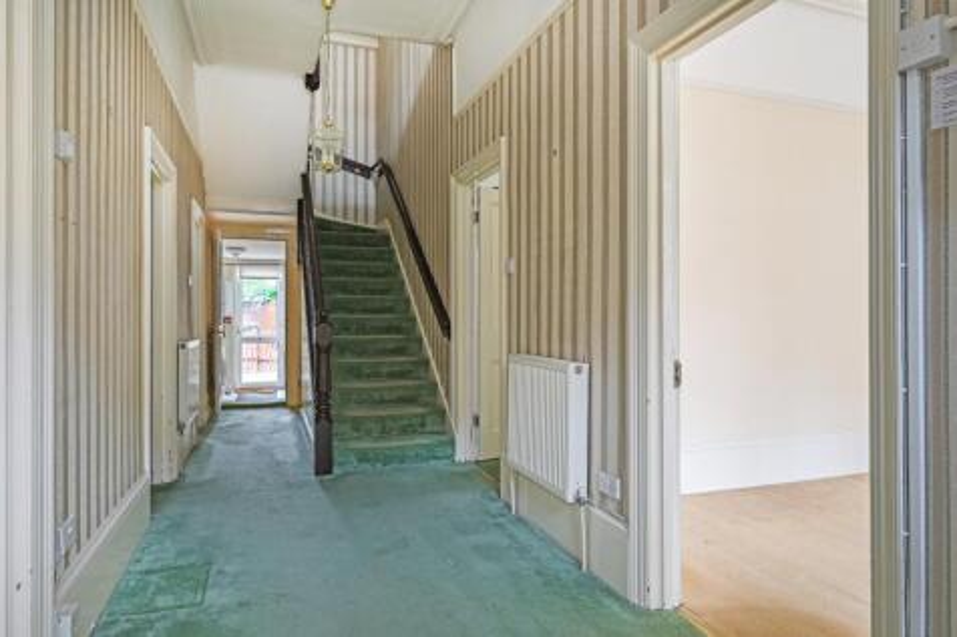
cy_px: 318
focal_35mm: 22
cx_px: 478
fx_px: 571
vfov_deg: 58.3
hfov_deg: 79.9
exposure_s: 1.3
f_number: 9
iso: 100
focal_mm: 21.5
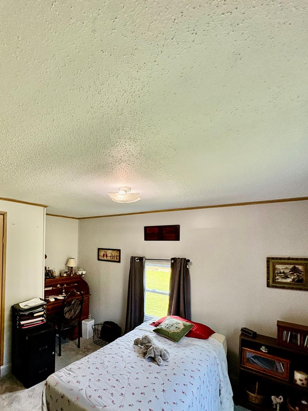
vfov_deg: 86.6
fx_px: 214
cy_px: 247
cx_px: 116
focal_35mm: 18
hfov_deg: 70.5
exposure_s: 1/99
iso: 200
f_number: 2.2
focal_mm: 2.22
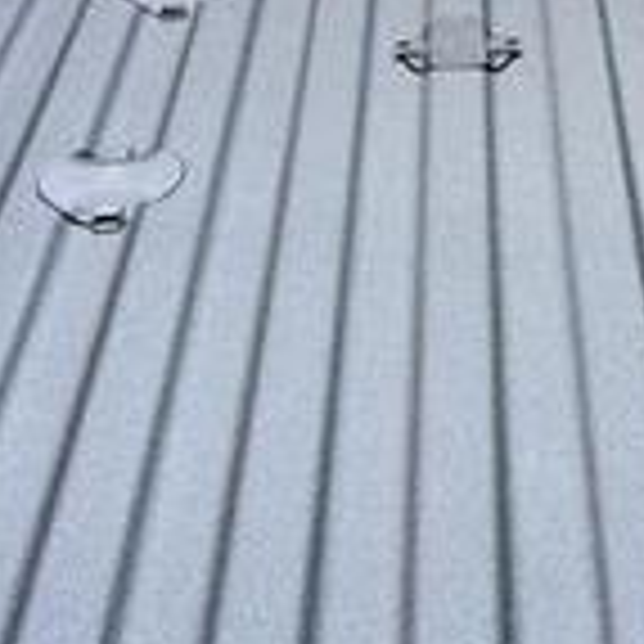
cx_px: 468
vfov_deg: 22.5
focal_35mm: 75
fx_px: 1579
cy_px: 77
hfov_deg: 22.9
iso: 64
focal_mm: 6.76
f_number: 1.78
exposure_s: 1/123
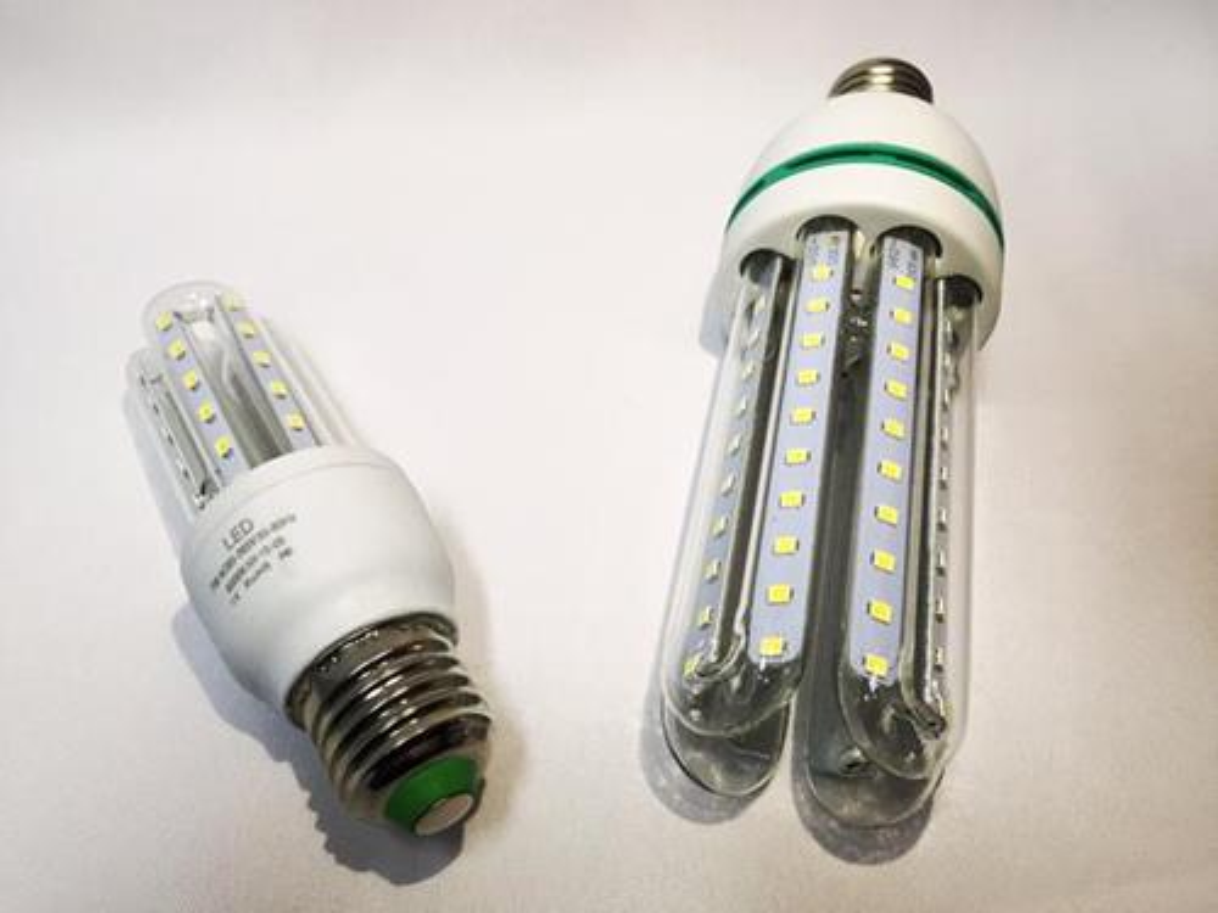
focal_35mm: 29
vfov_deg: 48.2
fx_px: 1020
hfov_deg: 61.7
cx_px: 609
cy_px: 456
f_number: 2.2
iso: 50
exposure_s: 1/33
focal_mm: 4.15
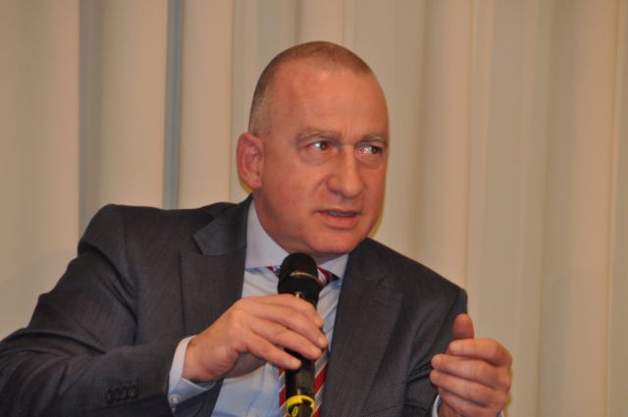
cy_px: 208
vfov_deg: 4.6
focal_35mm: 300
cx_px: 314
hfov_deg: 6.9
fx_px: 5227
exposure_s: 1/125
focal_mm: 200
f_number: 6.3
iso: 720
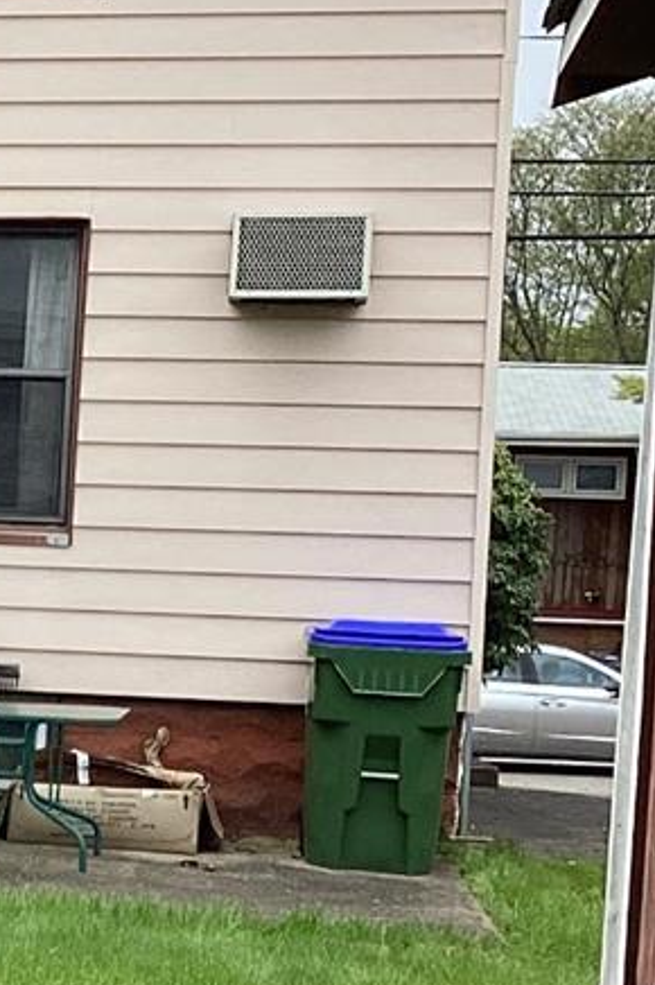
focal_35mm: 111
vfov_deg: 18.3
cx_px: -530
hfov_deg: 11.4
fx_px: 3034
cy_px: 761
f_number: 2.4
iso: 25
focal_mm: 3.3
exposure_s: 1/612
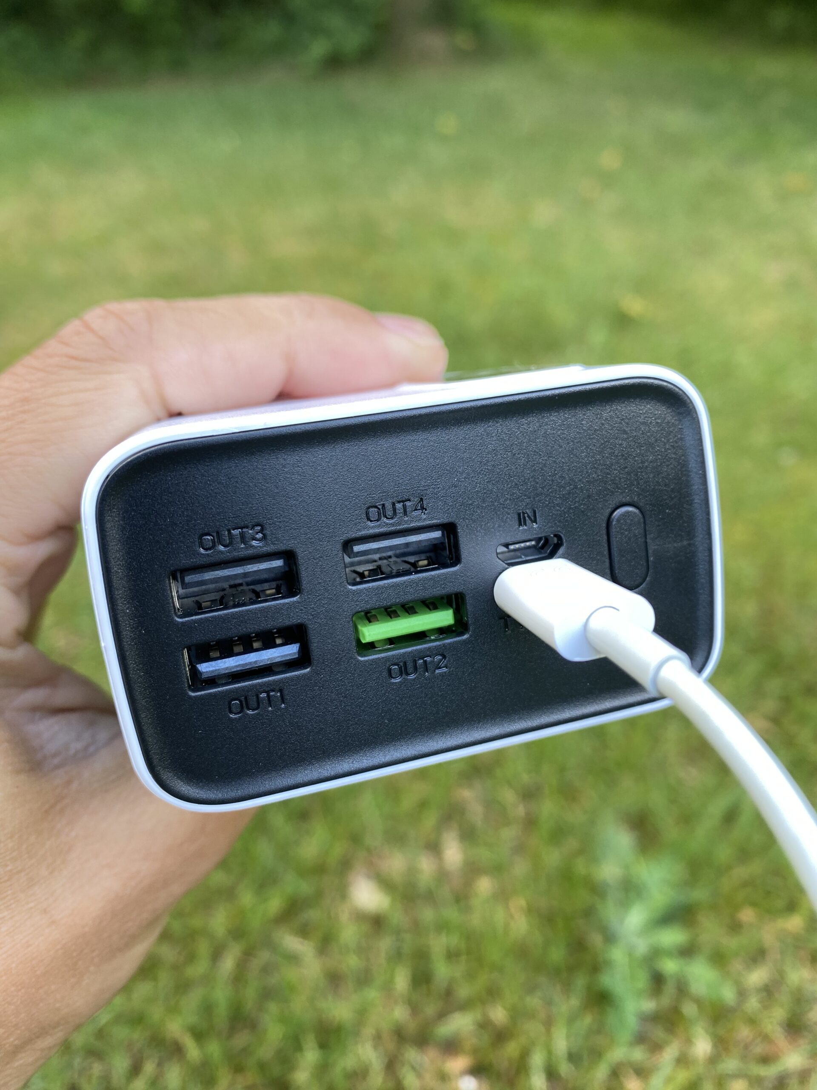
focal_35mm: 25
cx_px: 408
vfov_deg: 69.4
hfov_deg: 54.9
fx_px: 787
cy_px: 545
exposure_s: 1/120
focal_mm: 4.25
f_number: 1.8
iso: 50
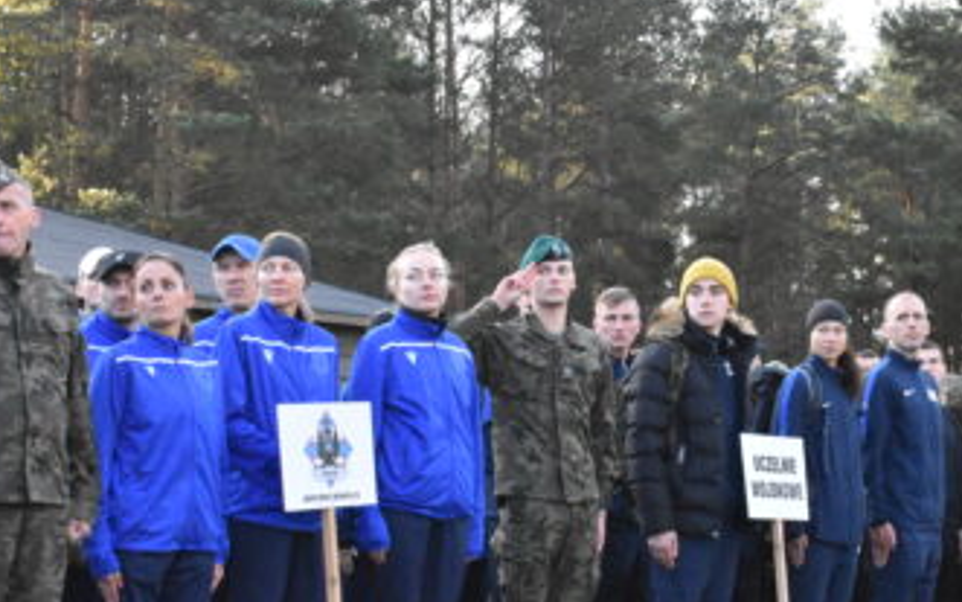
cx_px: 645
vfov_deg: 14.0
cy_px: 454
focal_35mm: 93
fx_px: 2439
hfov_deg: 22.2
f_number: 11
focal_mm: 32
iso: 6400
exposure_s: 1/500
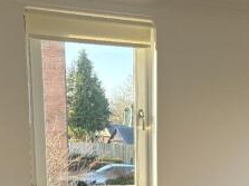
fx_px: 489
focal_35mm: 68
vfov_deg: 20.3
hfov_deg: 27.9
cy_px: 222
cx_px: 206
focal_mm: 5.96
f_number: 1.6
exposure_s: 1/169
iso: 100
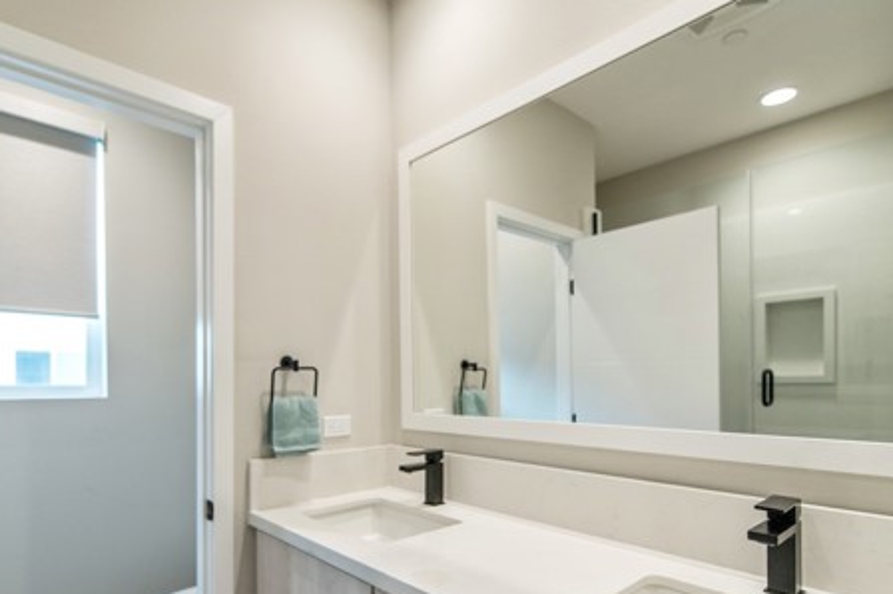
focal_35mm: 20
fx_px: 496
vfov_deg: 60.6
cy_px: 387
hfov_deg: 83.7
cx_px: 399
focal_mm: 14
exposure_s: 1/250
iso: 400
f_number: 2.8
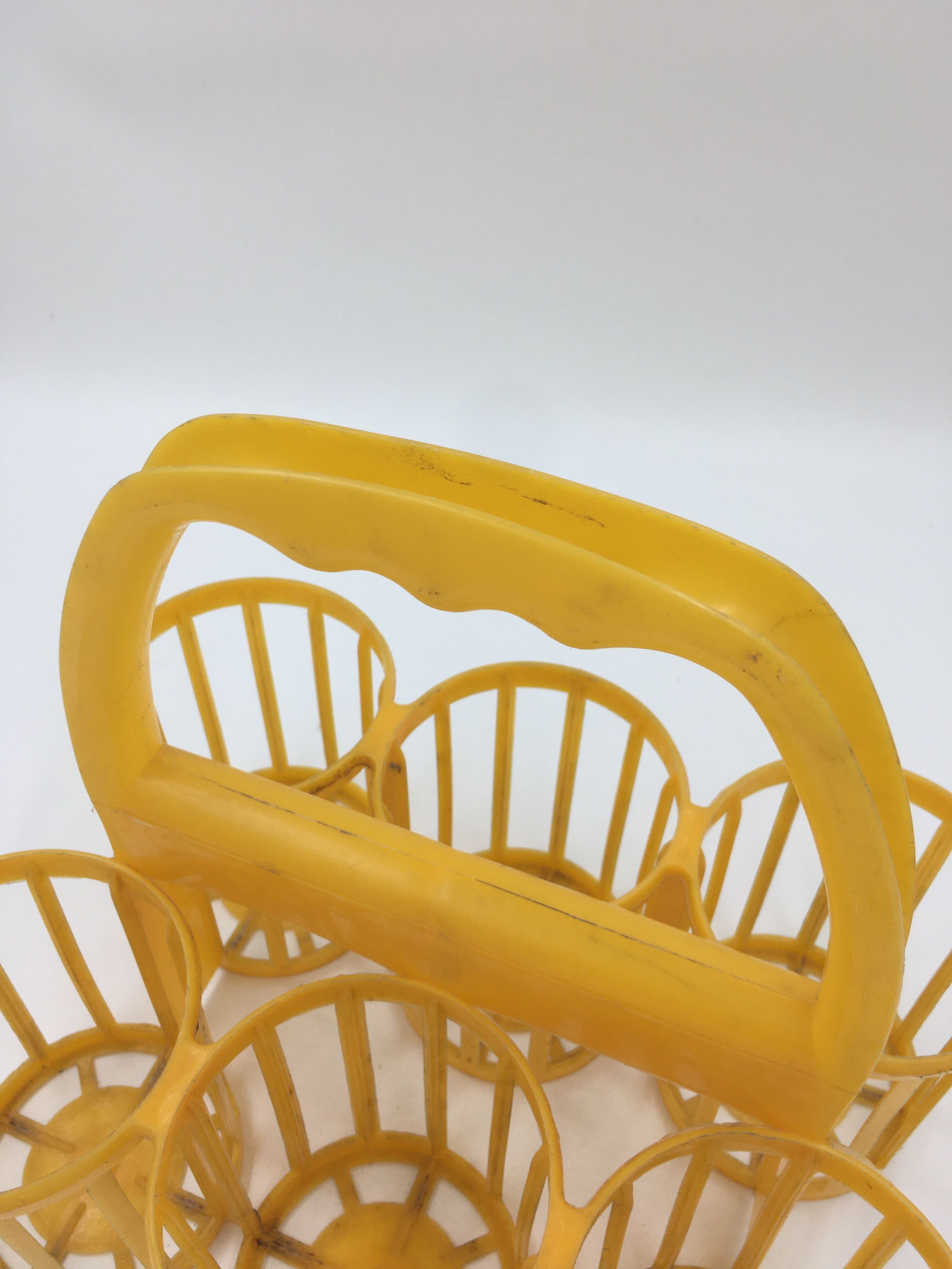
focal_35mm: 29
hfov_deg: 48.2
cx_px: 476
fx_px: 1063
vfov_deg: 61.7
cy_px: 634
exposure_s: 1/330
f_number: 2.2
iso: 25
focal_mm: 4.15
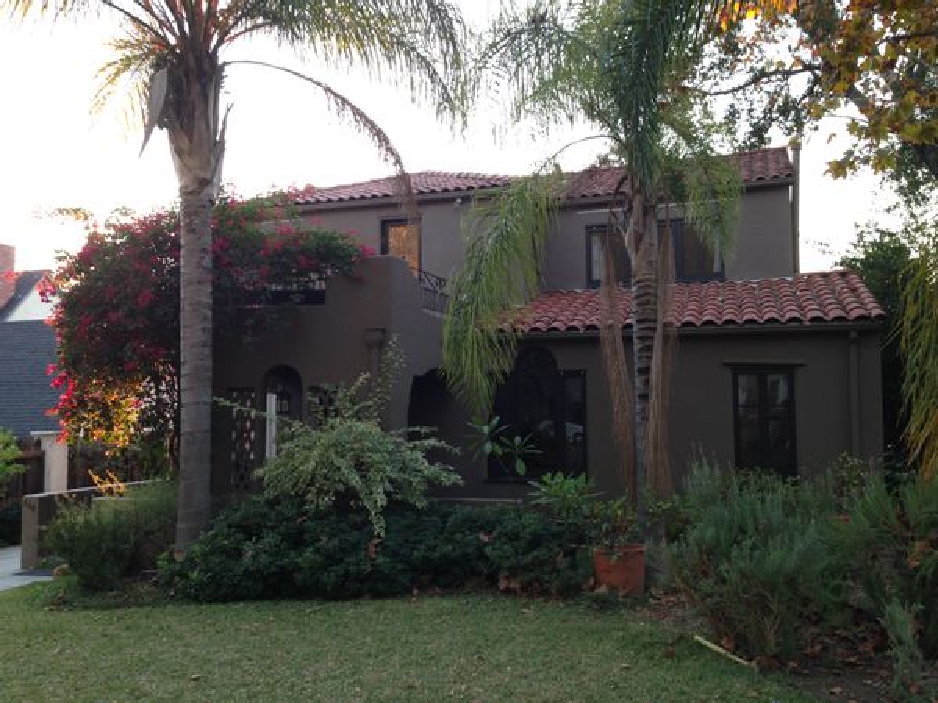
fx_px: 894
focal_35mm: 33
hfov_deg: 55.4
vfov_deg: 42.9
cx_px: 469
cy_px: 352
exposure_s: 1/24
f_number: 2.4
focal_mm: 4.13
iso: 50
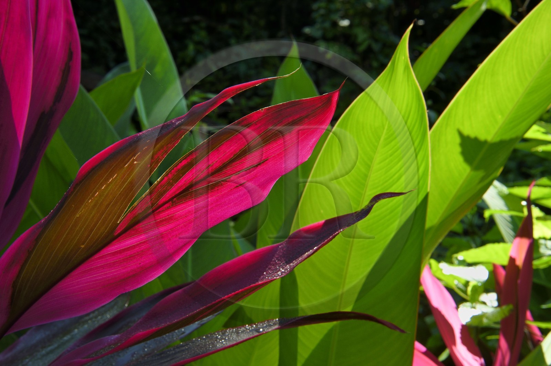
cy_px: 183
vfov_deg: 25.9
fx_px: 795
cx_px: 276
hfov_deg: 38.2
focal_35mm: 52
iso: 800
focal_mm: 52
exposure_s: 1/100
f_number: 18
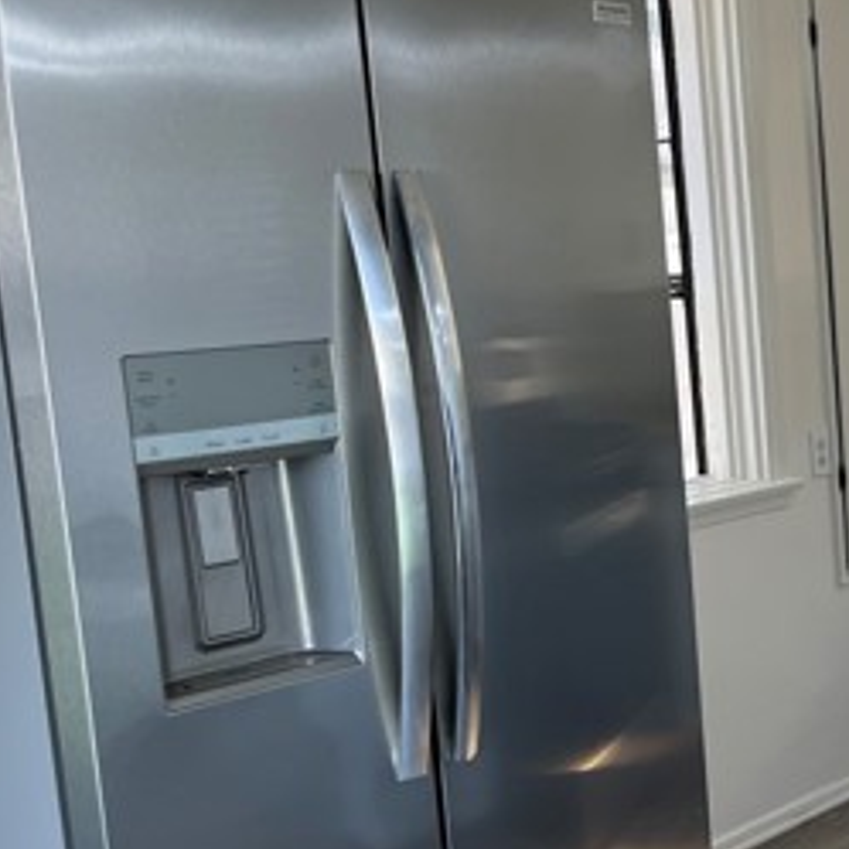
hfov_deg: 26.6
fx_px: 1637
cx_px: 948
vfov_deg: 29.0
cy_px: 474
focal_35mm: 59
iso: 32
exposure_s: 1/136
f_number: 1.6
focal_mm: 5.1
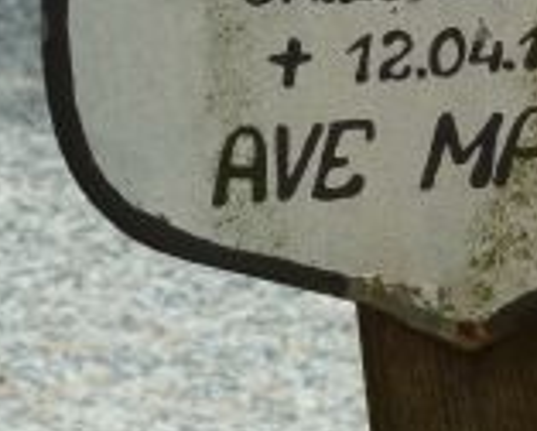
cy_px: -41
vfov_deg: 2.5
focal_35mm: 627
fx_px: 9977
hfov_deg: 3.1
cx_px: 397
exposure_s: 1/250
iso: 80
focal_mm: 34.4
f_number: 4.6
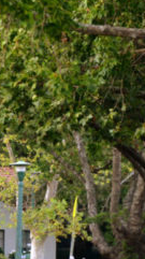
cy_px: 68
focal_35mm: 825
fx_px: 5657
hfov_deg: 1.5
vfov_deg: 2.6
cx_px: -377
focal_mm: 185
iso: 800
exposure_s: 1/80
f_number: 8
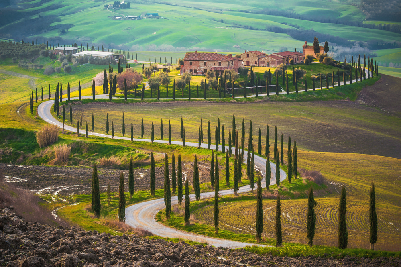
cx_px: 200
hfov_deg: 18.6
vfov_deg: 12.4
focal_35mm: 110
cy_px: 134
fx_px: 1225
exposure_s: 1/25
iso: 200
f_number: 16
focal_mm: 110
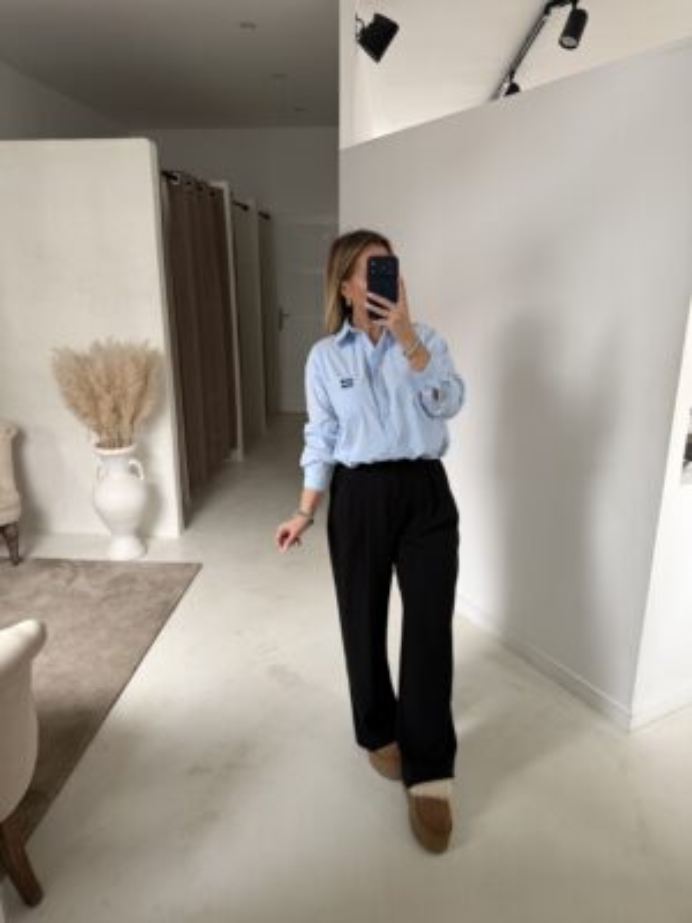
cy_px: 462
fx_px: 640
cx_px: 346
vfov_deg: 71.6
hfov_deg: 56.8
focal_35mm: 24
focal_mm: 6.76
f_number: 1.78
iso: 320
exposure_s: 1/57
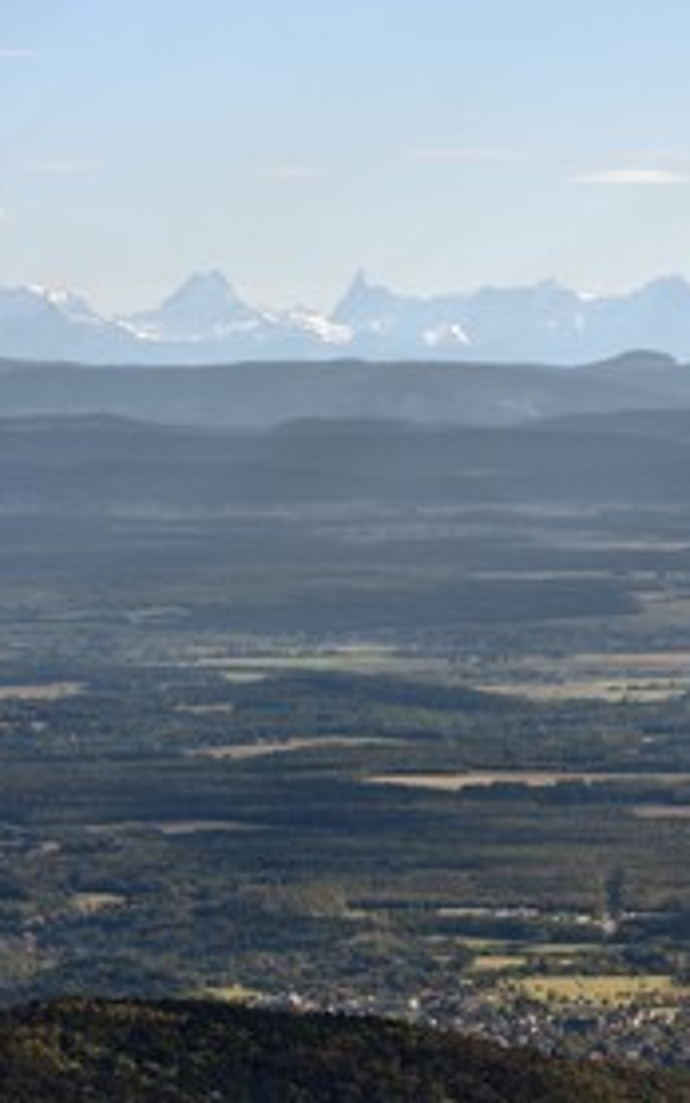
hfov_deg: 4.3
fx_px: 9257
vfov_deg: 6.8
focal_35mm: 308
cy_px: 552
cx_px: 678
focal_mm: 200
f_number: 16
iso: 200
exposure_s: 1/250
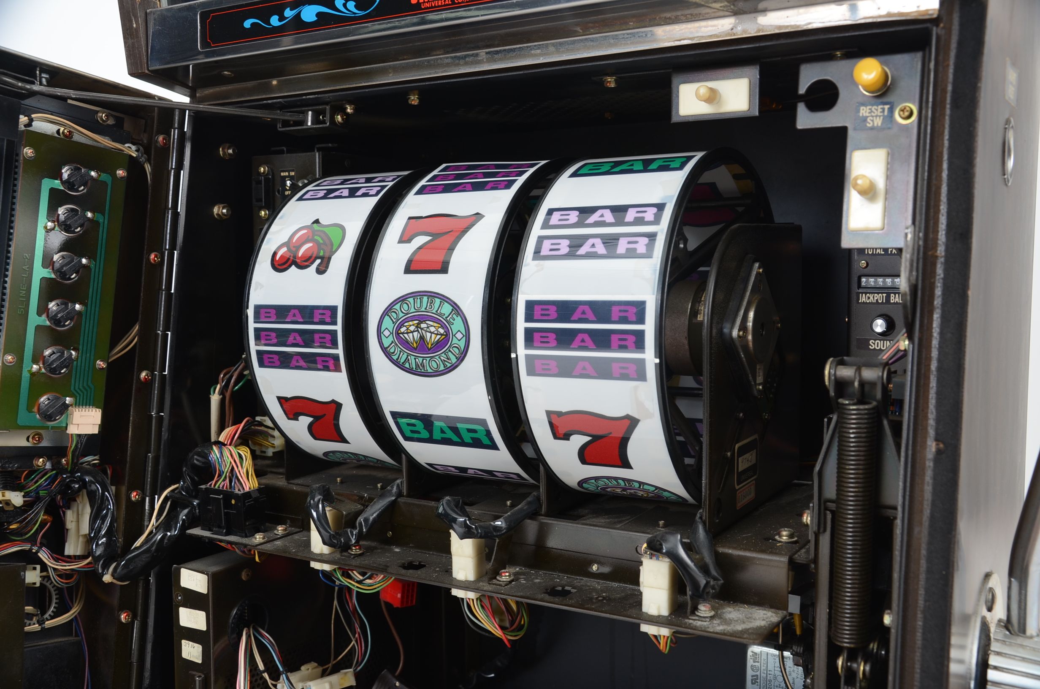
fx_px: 1081
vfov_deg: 35.3
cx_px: 520
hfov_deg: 51.4
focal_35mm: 38
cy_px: 344
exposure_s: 1/100
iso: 200
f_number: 5.6
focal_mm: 25
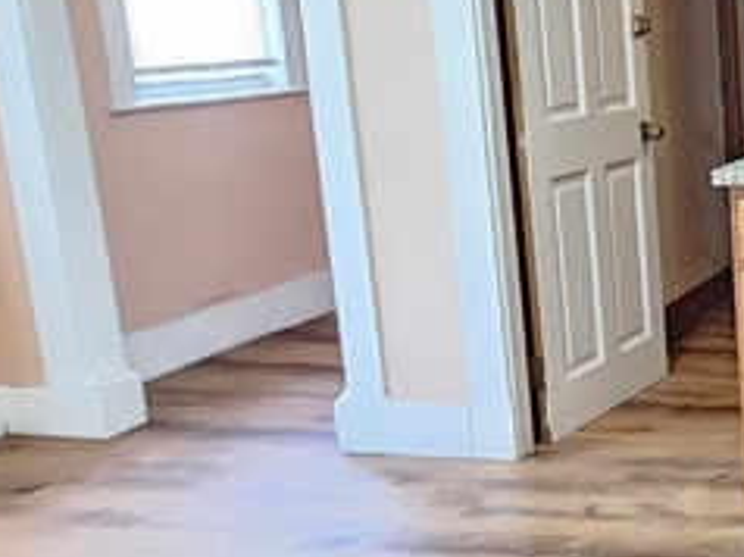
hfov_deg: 27.1
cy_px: 332
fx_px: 1202
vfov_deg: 26.0
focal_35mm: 56
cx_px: 1035
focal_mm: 2.2
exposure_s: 1/24
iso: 1000
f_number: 2.2
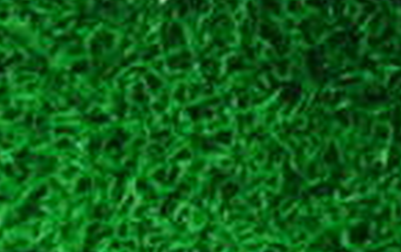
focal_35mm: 173
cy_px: -66
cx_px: 346
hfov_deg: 12.0
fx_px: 1893
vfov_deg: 7.5
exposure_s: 1/40
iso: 400
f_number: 3.6
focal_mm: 6.42
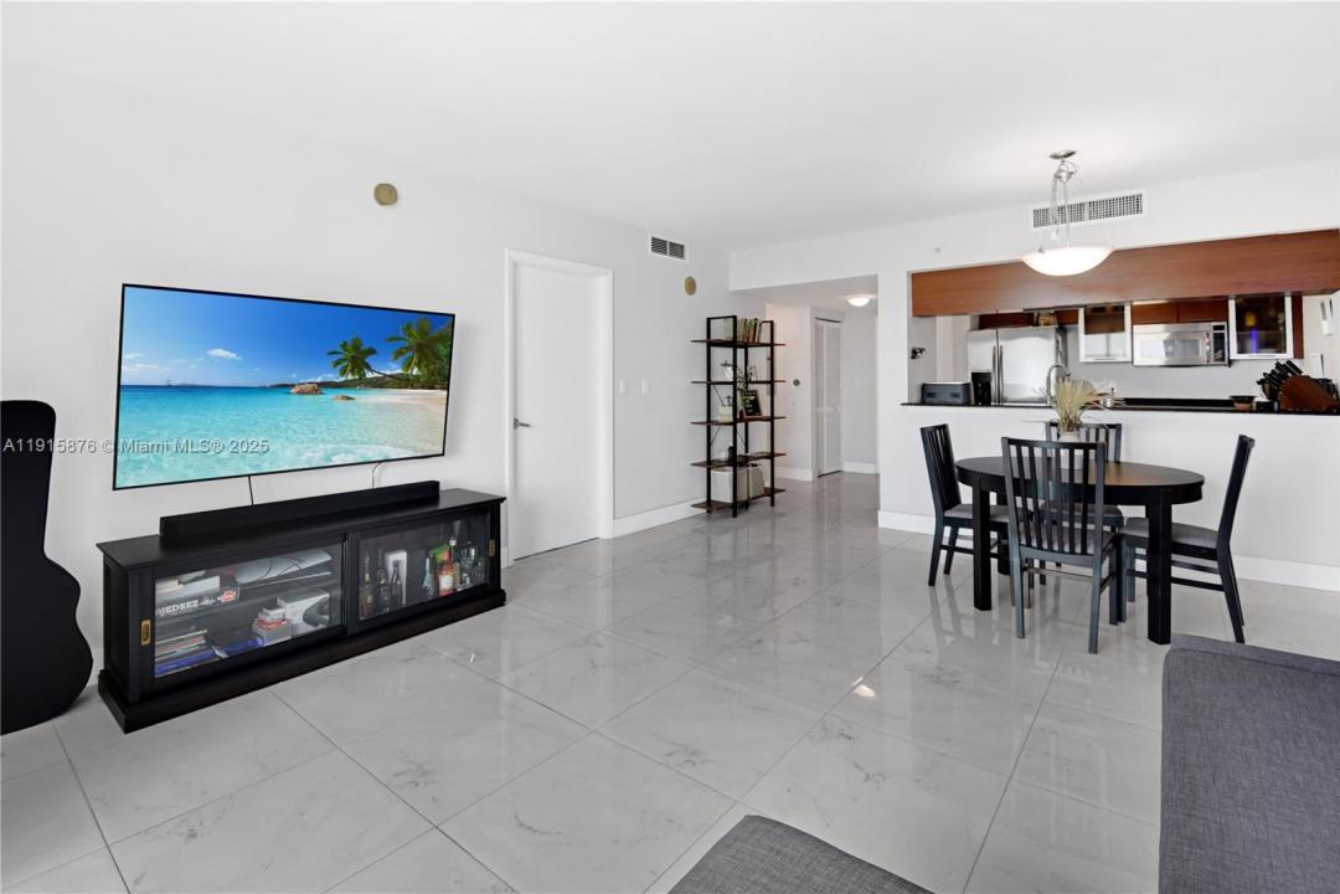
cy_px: 447
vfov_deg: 77.3
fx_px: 558
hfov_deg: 100.4
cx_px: 670
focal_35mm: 15
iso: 250
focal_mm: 10
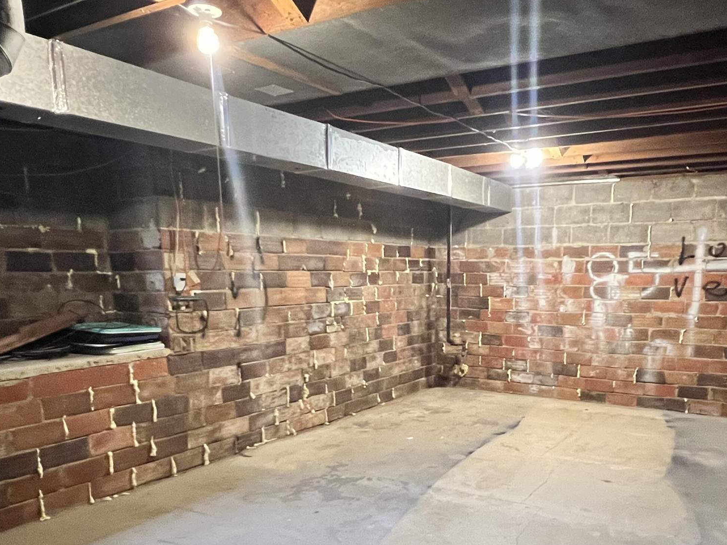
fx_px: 567
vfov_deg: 49.8
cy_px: 390
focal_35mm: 27
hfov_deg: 64.7
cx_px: 435
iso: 800
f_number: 1.8
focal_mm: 1.57
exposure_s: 1/40
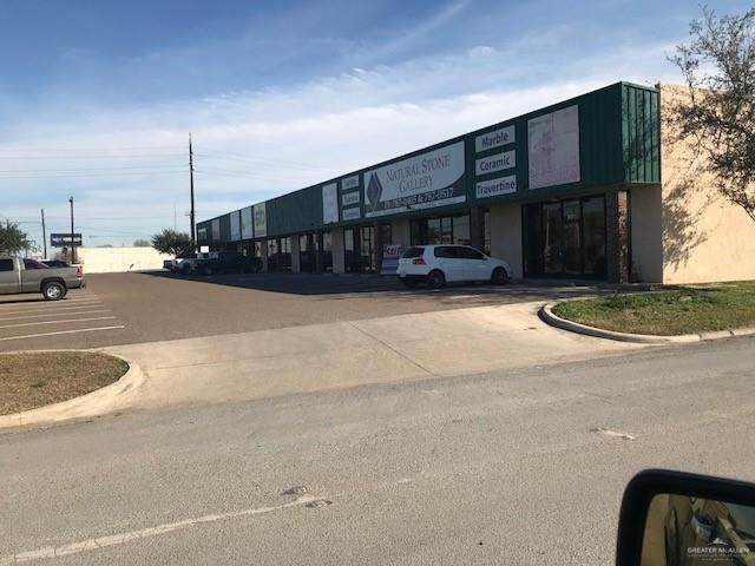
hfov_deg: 63.4
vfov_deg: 49.7
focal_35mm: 28
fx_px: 611
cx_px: 378
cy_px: 283
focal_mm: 3.99
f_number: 1.8
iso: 20
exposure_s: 1/3096
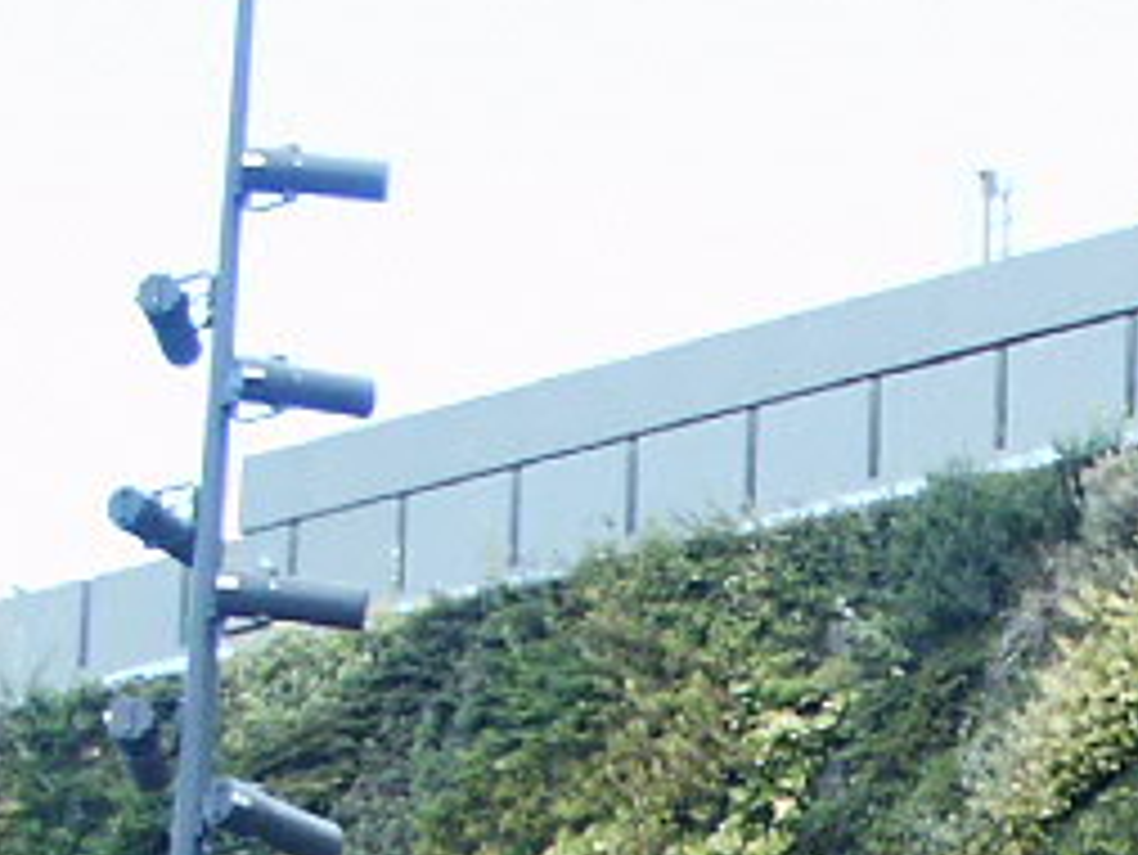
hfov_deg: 10.7
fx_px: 5822
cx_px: 1853
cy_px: 1552
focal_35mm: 177
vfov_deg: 8.1
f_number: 3
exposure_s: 1/125
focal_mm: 7.18
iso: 64
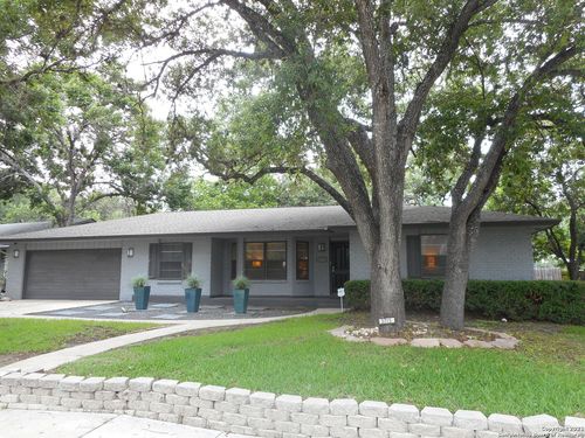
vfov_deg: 54.9
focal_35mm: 25
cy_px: 219
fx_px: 422
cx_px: 292
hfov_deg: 69.4
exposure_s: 1/30
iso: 140
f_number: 3.7
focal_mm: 4.5
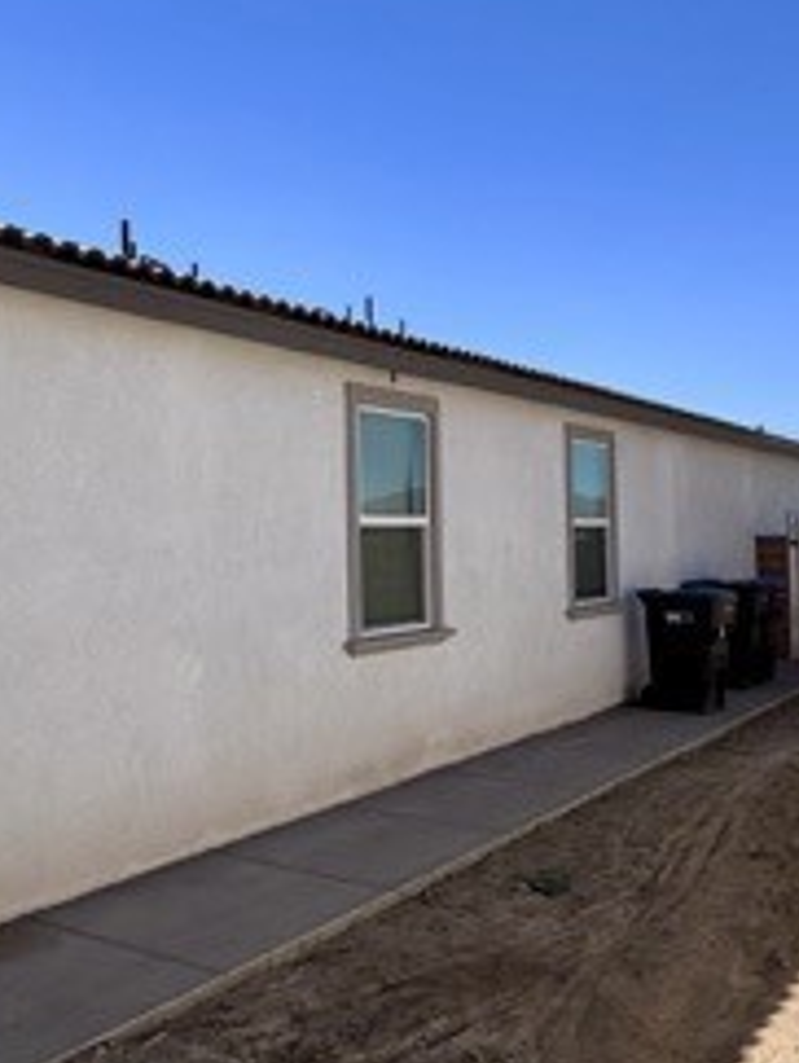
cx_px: 382
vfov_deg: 50.1
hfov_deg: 38.7
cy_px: 514
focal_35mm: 37
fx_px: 1137
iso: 40
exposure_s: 1/1748
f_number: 2.2
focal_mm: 2.22
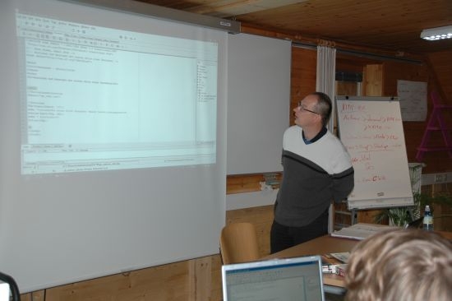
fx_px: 583
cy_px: 150
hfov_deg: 42.3
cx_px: 226
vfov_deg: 28.9
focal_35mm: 46
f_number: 4.2
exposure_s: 1/60
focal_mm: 31
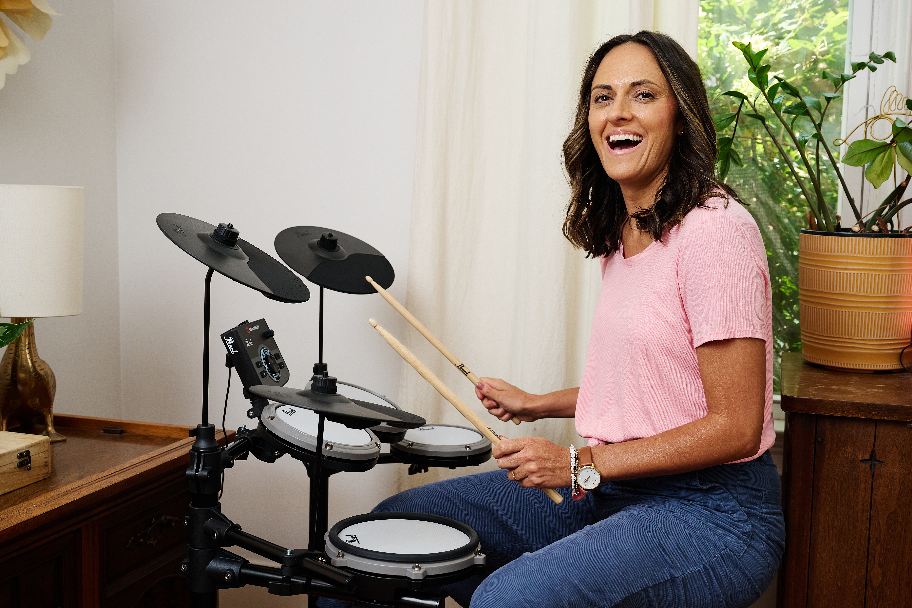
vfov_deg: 31.9
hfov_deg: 46.4
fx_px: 1064
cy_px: 304
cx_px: 456
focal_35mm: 42
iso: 640
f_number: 6.3
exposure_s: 1/160
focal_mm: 42
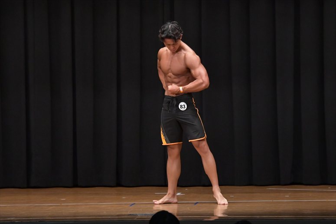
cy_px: 112
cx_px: 168
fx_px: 2099
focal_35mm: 225
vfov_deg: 6.1
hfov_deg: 9.2
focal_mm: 150
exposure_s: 1/400
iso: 6400
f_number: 5.6
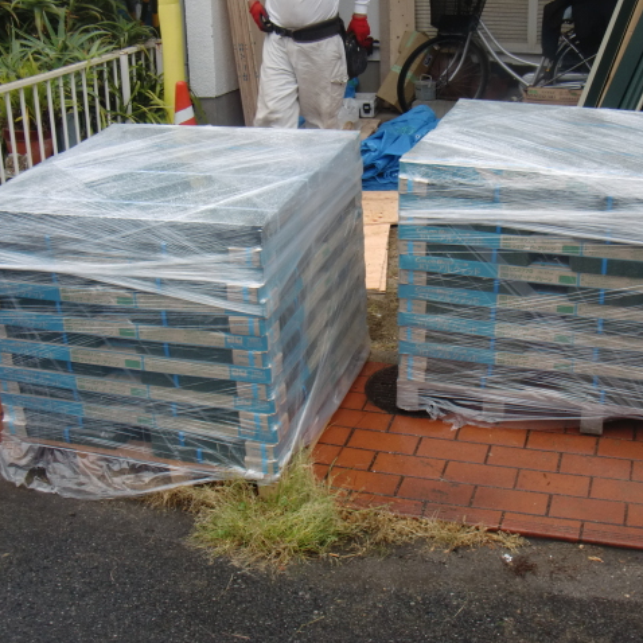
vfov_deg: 37.6
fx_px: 946
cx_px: 383
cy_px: 322
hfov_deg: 37.4
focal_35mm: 45
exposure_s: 1/80
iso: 64
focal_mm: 6.66
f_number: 3.9
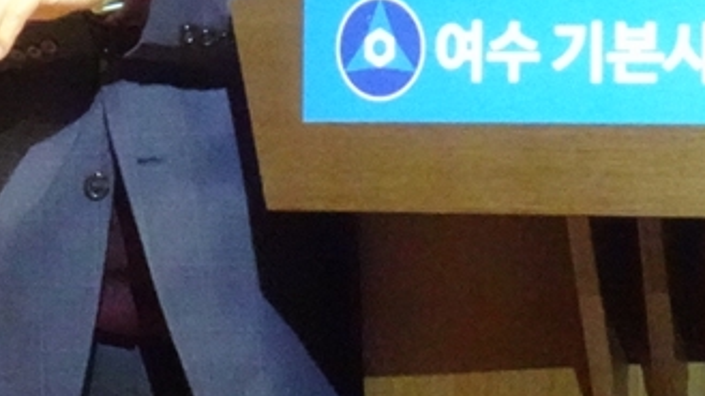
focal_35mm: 818
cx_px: 386
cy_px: -73
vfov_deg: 1.5
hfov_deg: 2.6
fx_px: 15290
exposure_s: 1/40
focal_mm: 39.9
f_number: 6.3
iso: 3200
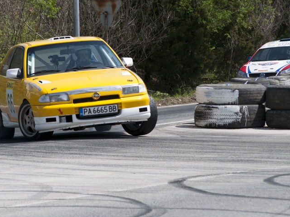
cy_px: 97
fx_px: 1944
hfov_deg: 8.5
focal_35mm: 232
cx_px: 130
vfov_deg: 6.4
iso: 400
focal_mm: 100
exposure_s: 1/2000
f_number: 7.1
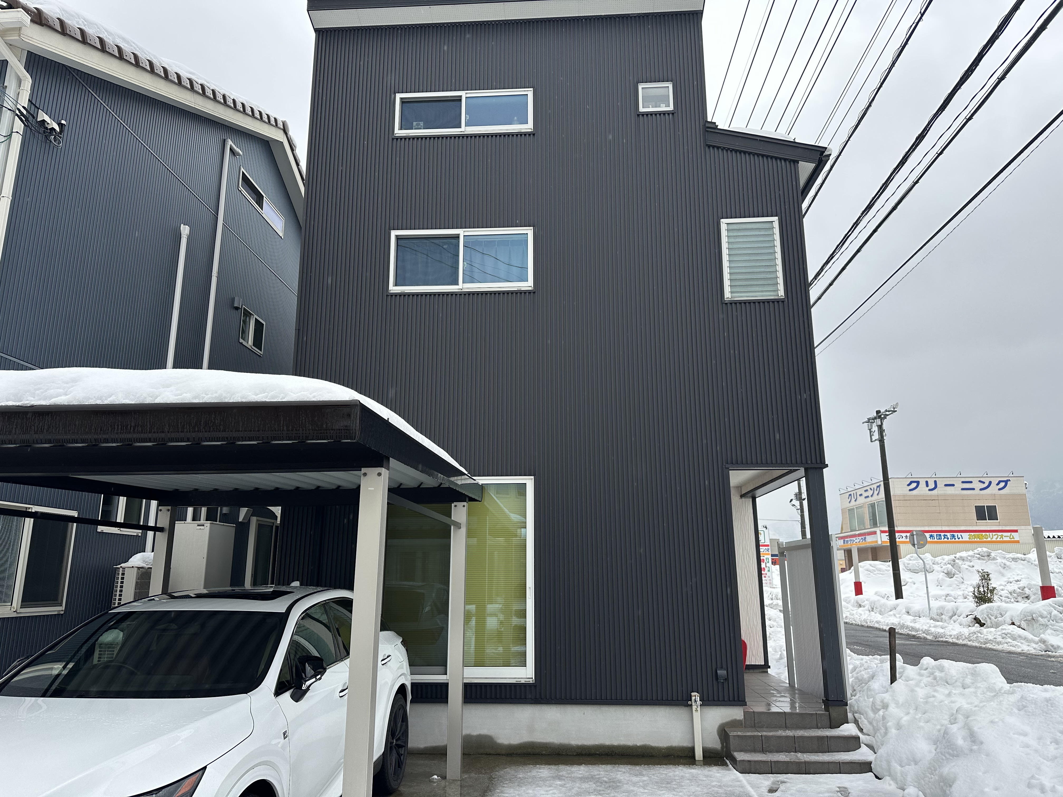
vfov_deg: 56.8
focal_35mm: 24
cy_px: 398
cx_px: 532
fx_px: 737
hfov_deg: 71.6
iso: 80
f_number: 1.78
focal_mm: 6.86
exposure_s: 1/630
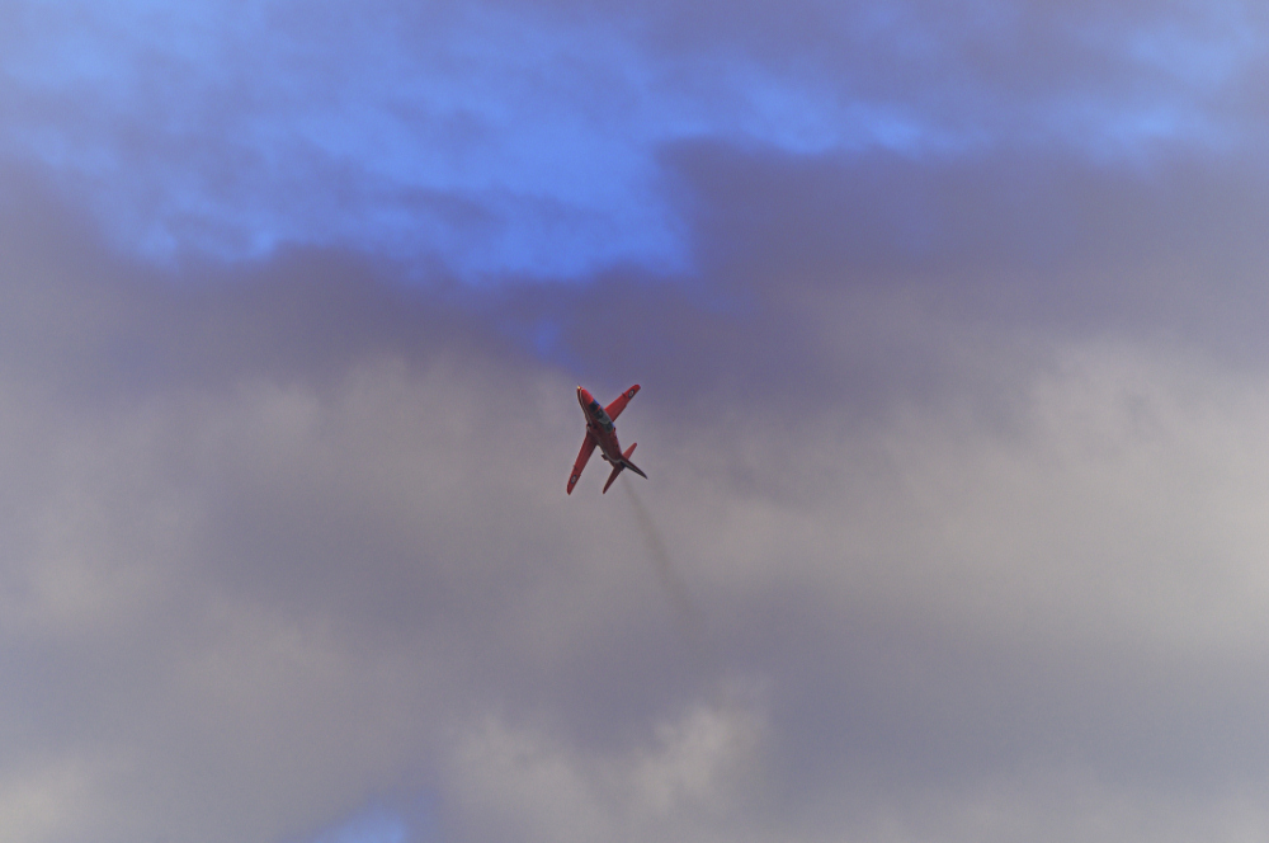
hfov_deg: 4.6
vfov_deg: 3.0
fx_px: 15842
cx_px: 634
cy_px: 422
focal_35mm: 450
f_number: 10
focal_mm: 300
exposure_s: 1/400
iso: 200
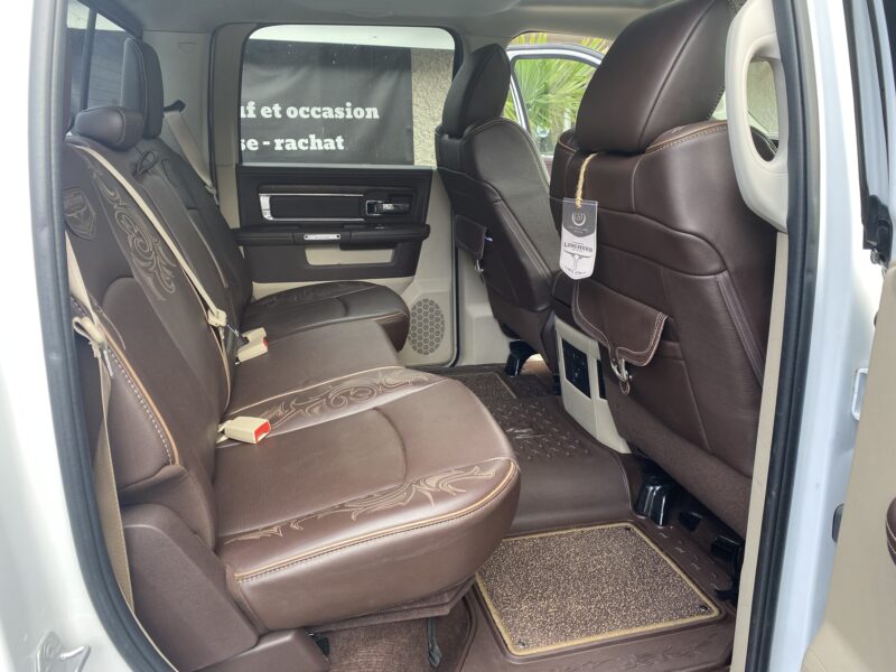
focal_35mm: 26
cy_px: 336
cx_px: 448
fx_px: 673
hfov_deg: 67.3
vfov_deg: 53.1
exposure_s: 1/121
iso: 80
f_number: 1.8
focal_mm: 4.25
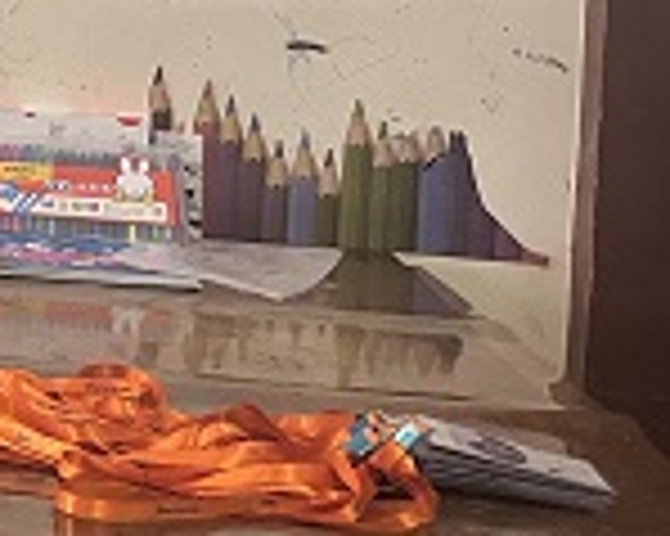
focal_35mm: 102
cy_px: -50
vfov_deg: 14.7
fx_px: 2021
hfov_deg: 15.4
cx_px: -630
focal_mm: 5.1
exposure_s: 1/50
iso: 200
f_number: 1.6
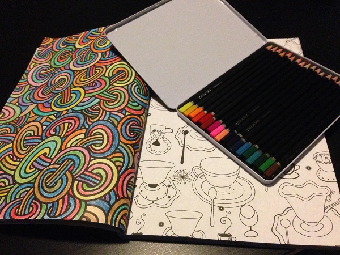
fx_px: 324
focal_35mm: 33
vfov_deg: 42.9
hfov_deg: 55.4
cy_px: 128
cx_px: 170
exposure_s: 1/15
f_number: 2.4
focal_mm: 4.12
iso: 640
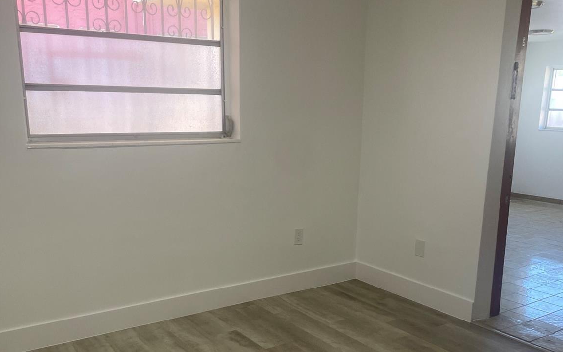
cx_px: 282
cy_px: 242
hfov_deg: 52.7
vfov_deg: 34.0
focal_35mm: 37
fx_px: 568
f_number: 1.6
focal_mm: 4.2
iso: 64
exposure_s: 1/60
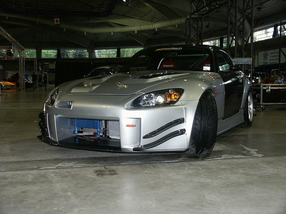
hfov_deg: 43.9
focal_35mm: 43
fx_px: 355
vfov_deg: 33.6
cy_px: 107
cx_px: 143
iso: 200
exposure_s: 1/45
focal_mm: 11.27
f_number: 3.5
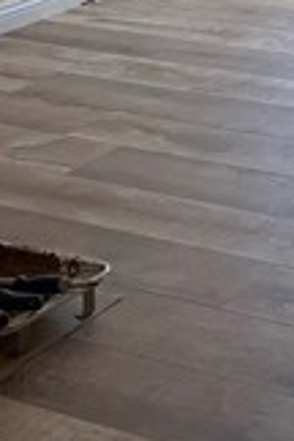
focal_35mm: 107
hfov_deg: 11.6
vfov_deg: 17.8
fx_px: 1311
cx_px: 574
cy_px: -139
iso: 32
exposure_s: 1/121
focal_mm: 4.25
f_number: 1.8
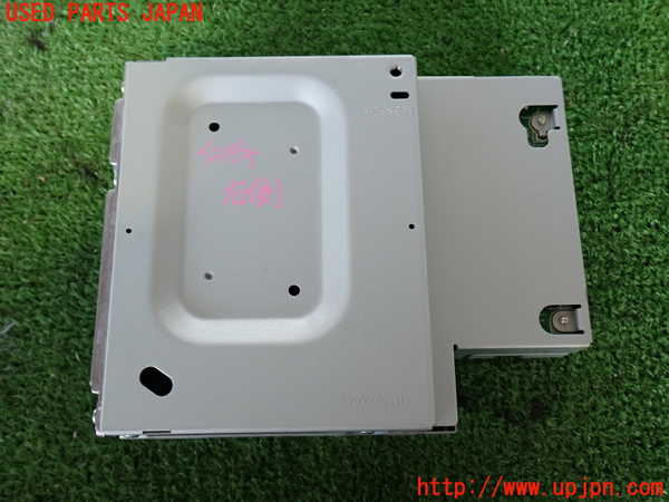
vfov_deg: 39.7
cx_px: 334
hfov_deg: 51.4
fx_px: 696
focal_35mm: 36
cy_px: 251
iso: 200
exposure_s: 1/40
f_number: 2.5
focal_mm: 6.37
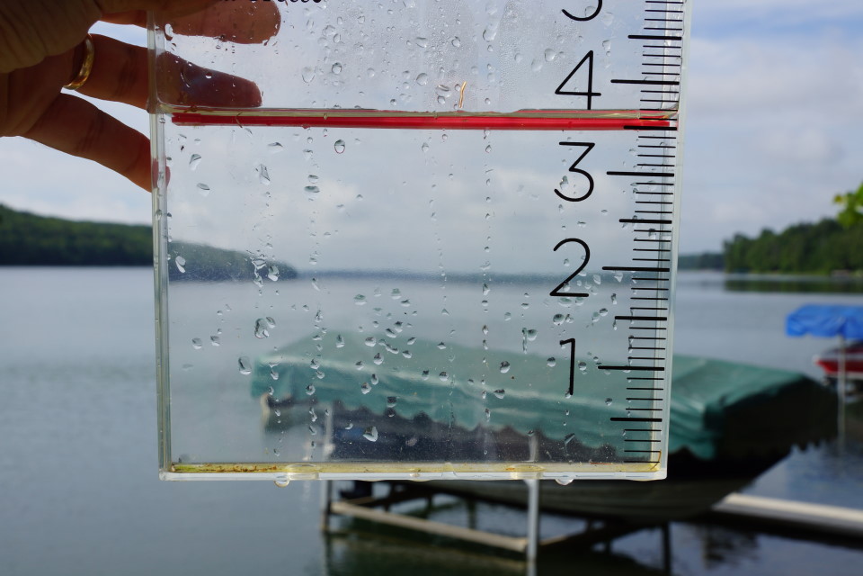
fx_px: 1258
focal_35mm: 52
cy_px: 288
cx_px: 432
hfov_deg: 37.9
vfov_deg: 25.8
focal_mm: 35
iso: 100
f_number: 13
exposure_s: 1/160
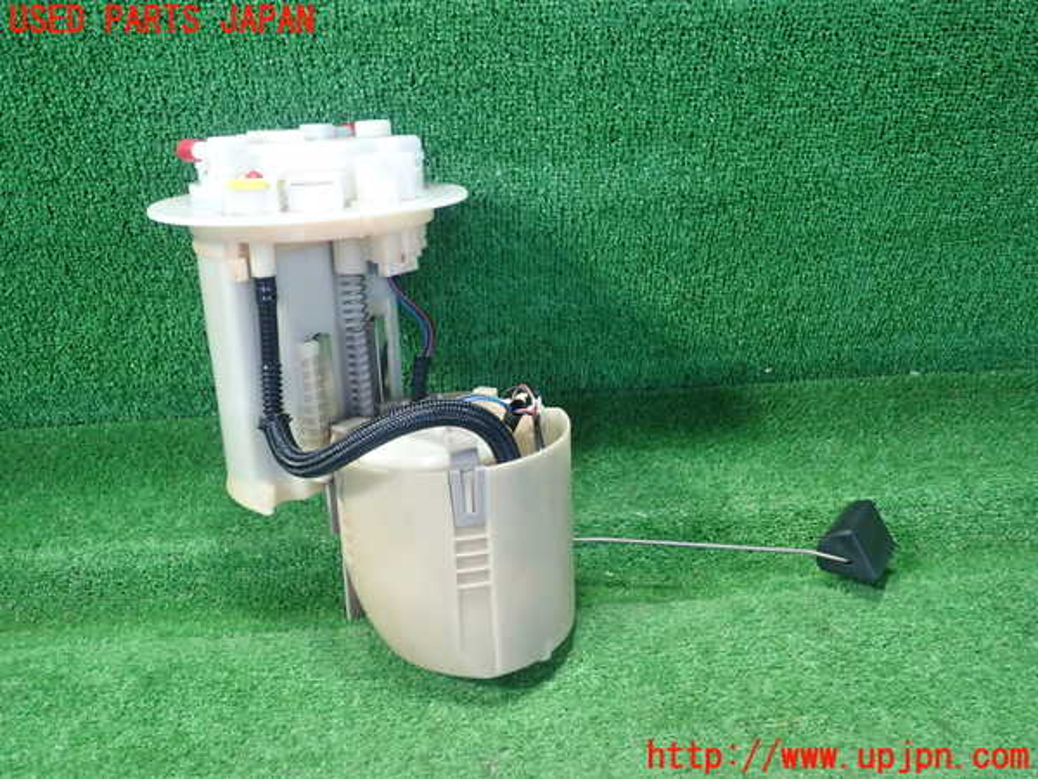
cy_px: 390
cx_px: 519
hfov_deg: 60.0
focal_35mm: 30
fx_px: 900
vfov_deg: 46.8
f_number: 2.3
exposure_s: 1/125
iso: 500
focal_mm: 5.5
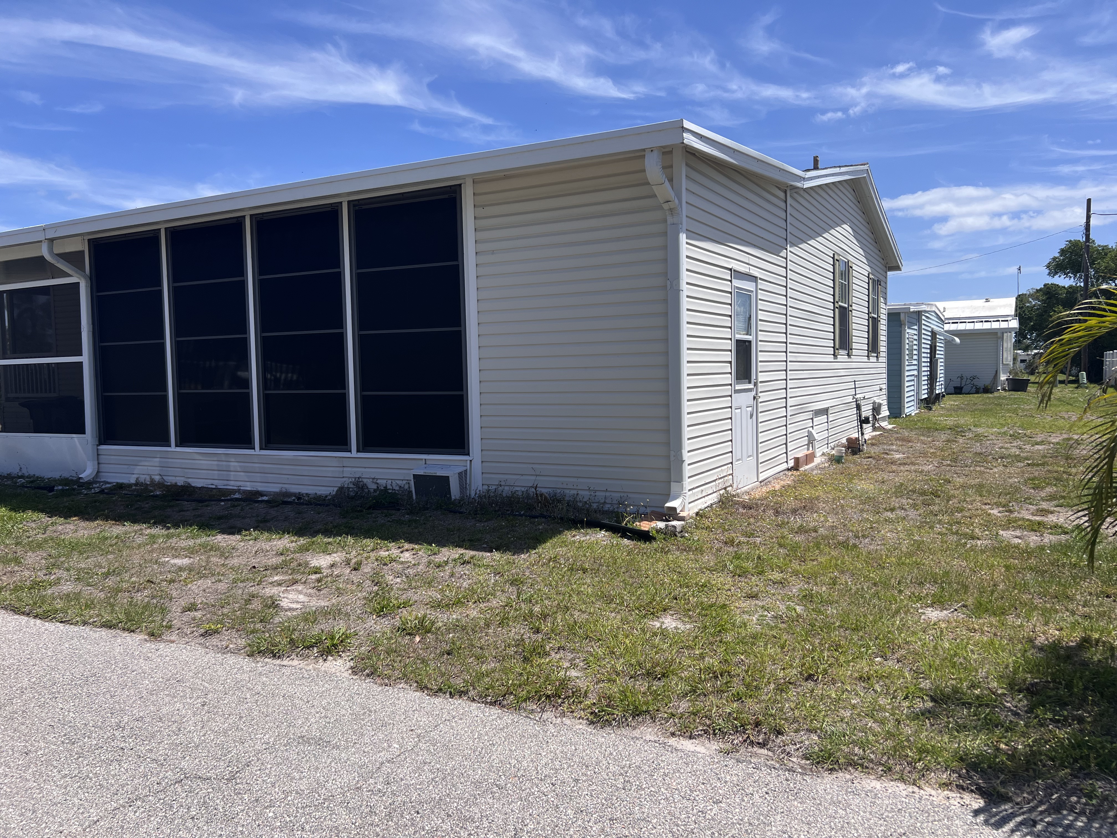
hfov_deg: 67.3
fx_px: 839
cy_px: 419
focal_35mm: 26
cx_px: 558
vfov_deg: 53.1
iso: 50
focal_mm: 5.7
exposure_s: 1/4444
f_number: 1.5
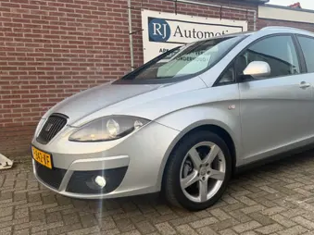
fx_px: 308
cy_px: 123
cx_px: 213
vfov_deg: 41.8
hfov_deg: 52.8
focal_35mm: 34
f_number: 1.78
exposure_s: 1/497
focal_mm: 6.76
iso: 80
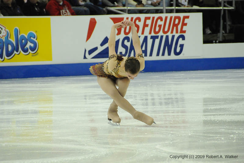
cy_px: 82
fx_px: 2033
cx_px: 122
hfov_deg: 6.9
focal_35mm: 300
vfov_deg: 4.6
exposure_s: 1/800
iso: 3200
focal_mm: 200
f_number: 5.6
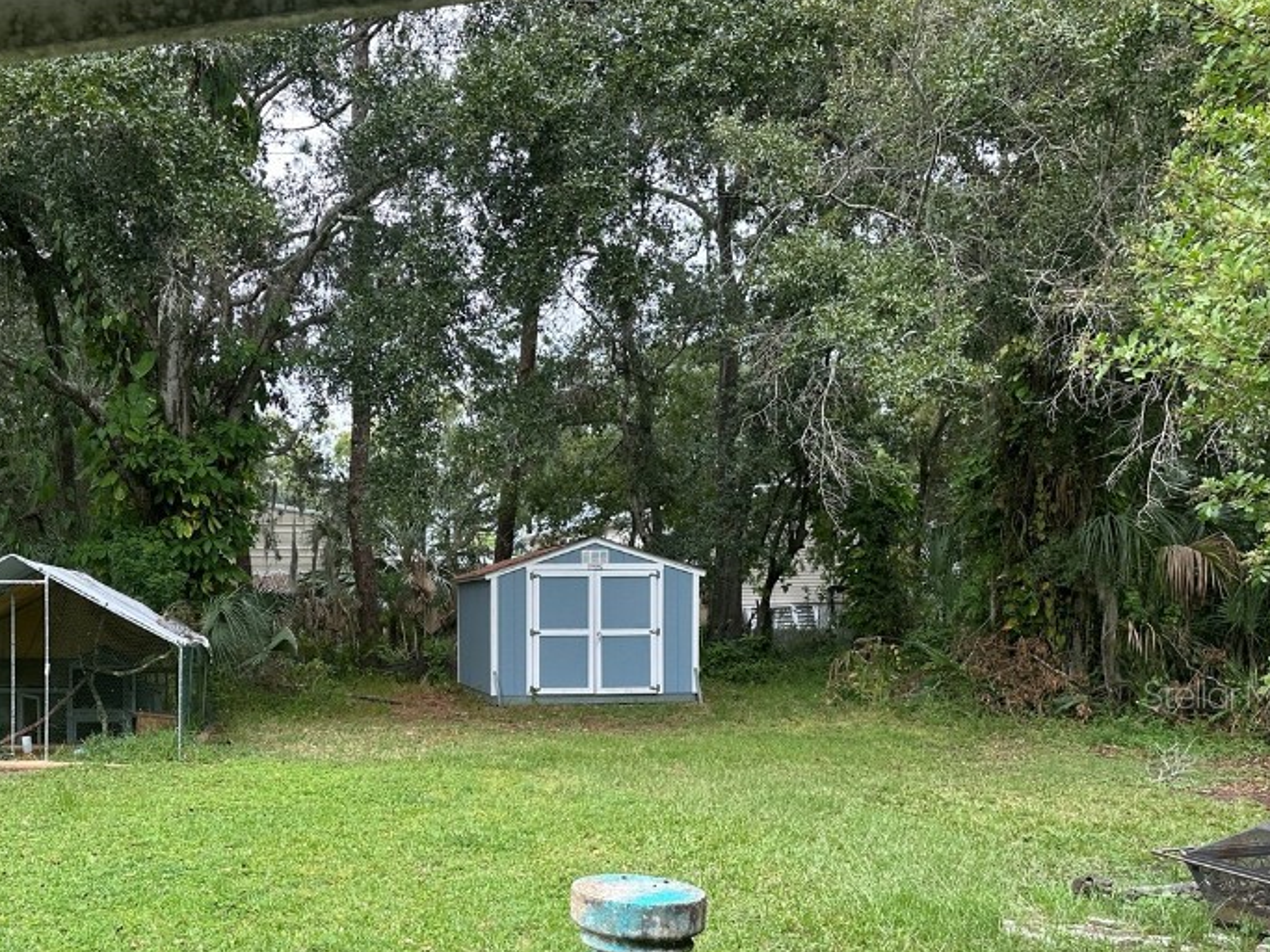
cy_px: 694
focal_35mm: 36
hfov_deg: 49.9
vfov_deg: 38.8
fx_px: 1321
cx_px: 366
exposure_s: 1/642
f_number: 1.78
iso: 80
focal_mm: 6.86
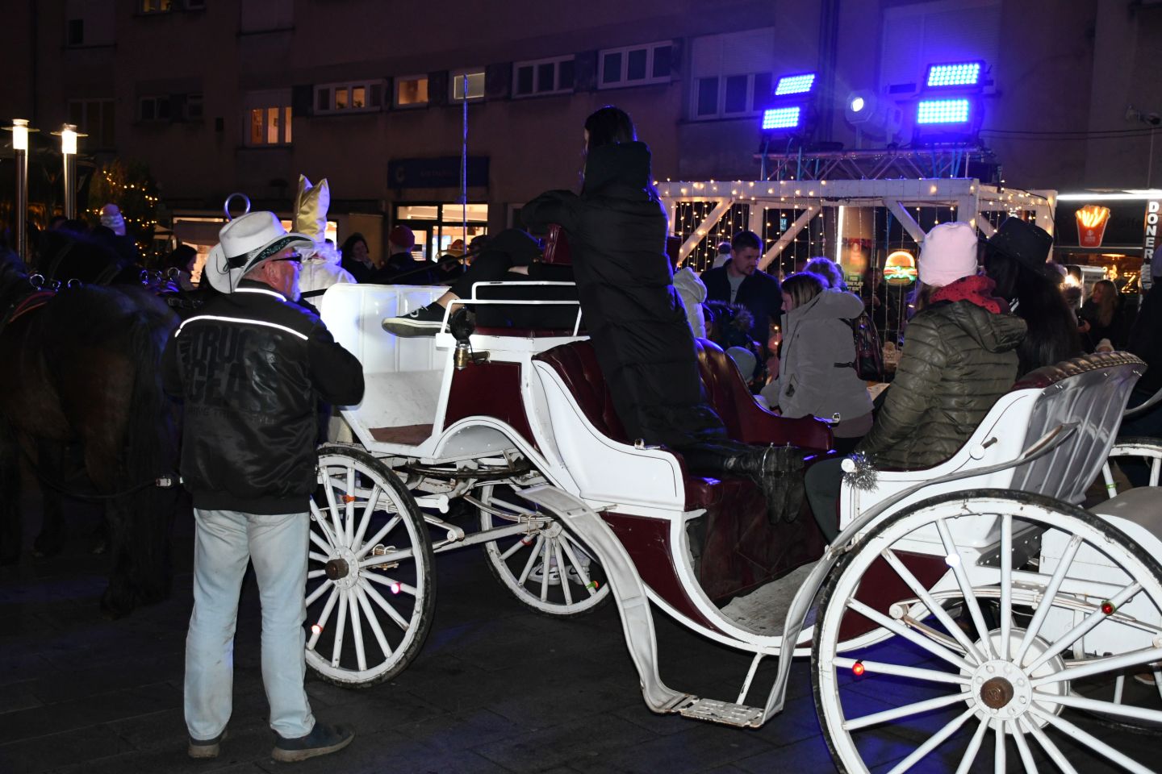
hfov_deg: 49.6
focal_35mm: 39
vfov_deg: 34.2
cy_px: 387
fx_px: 1259
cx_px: 581
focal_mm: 26
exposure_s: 1/80
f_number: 3.8
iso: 2000
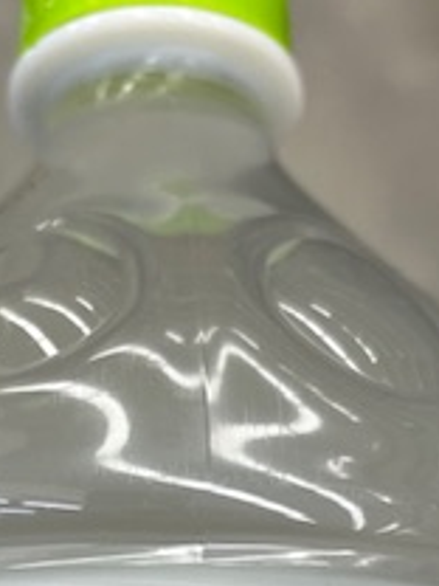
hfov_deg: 18.4
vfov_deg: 21.4
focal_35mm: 80
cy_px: 823
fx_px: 1353
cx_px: 166
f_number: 1.6
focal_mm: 5.1
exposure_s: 1/120
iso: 32
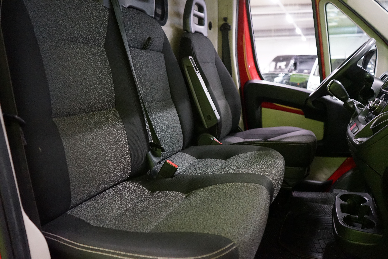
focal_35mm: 28
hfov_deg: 65.5
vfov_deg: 46.4
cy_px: 130
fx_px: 302
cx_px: 194
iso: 6400
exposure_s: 1/80
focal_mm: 28
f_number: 3.5
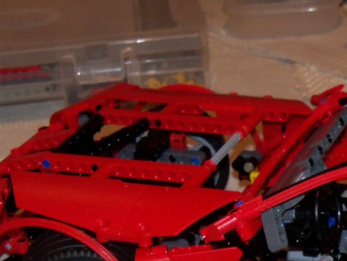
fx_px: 1032
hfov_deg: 18.5
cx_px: 365
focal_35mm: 103
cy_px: 290
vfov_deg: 14.0
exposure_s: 1/30
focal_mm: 7.5
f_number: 3.7
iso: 200
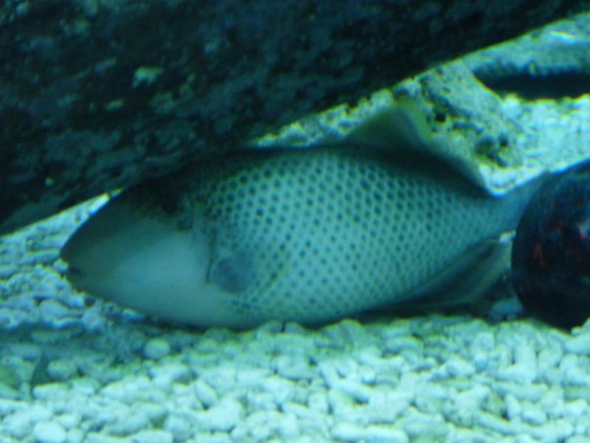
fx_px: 2420
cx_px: 295
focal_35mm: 142
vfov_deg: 10.4
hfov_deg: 13.9
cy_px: 222
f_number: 3.6
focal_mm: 25.2
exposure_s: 1/10
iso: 800
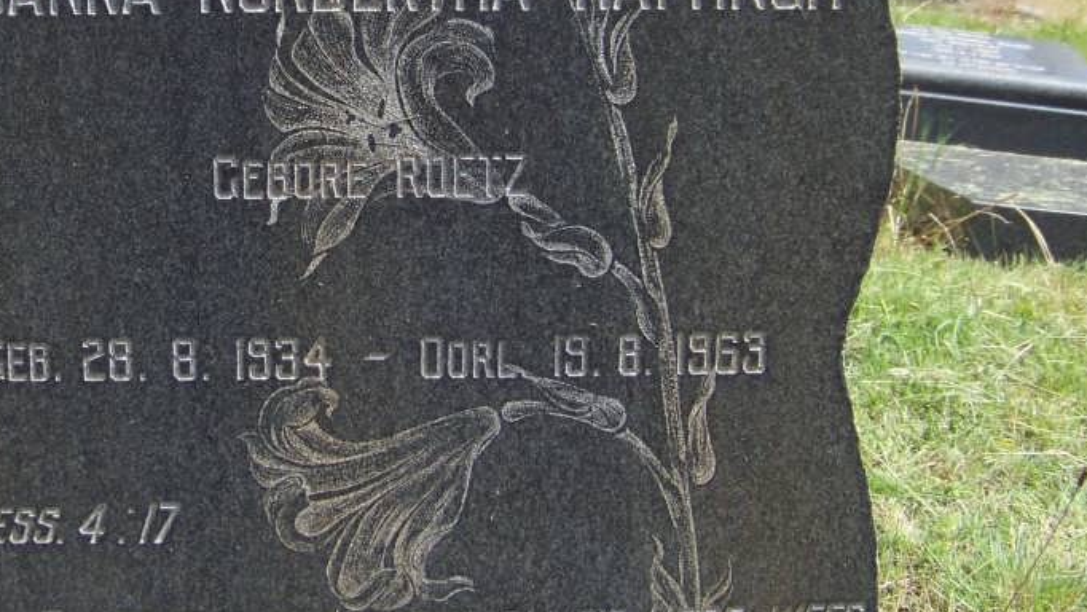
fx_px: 1989
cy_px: 137
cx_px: 359
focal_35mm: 69
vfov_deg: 17.4
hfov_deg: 30.3
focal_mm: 5.85
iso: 64
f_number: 2.8
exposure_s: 1/640
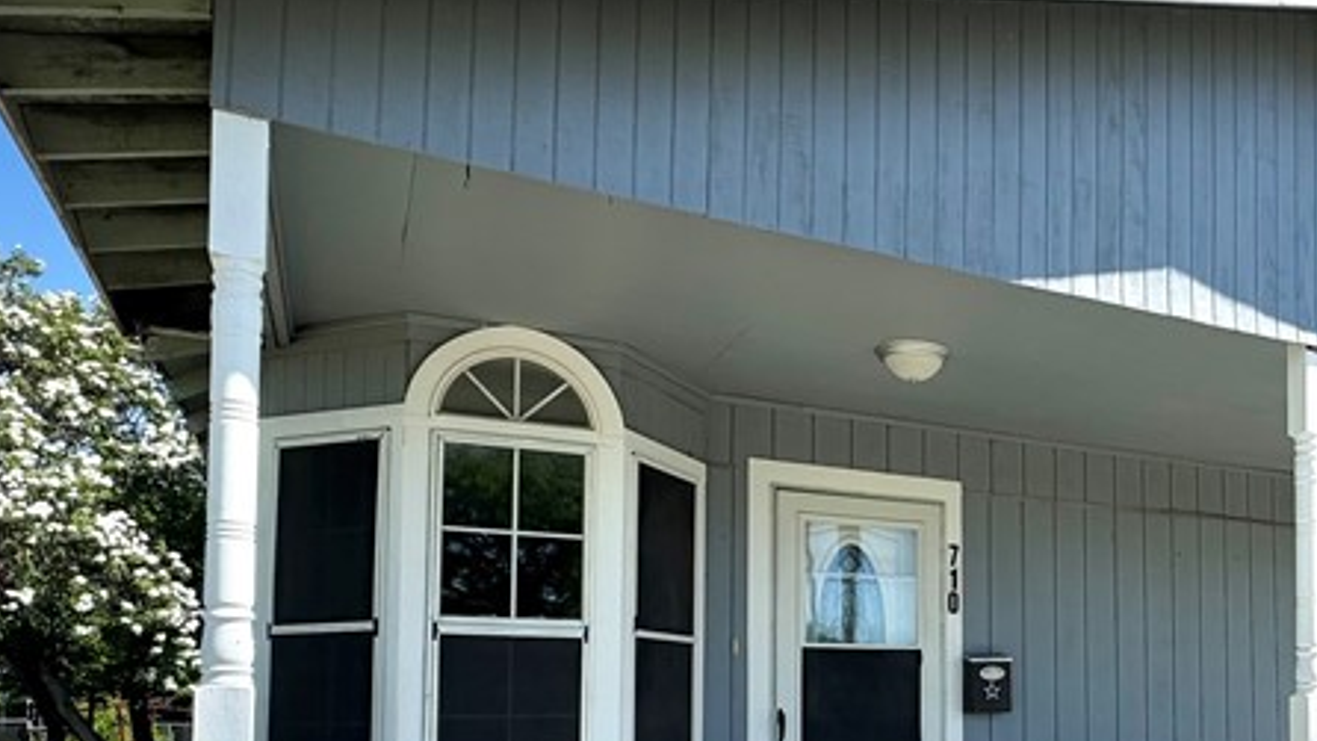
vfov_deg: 32.3
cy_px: 644
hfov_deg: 51.8
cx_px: 1110
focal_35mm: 35
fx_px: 1222
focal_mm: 2.22
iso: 50
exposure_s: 1/1323
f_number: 2.2
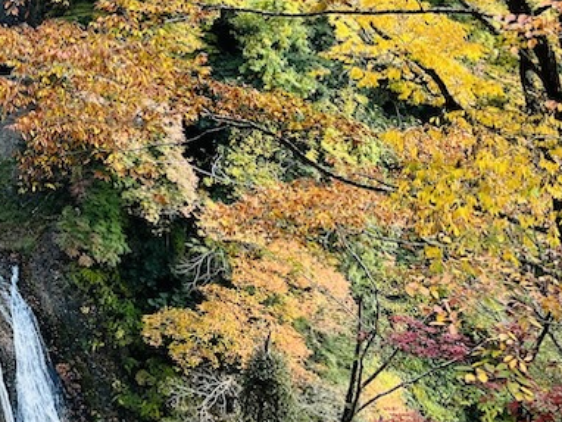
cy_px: -44
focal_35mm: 68
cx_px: -135
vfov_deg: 20.6
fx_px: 1105
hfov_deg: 25.3
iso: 64
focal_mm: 5.7
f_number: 1.5
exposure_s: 1/171
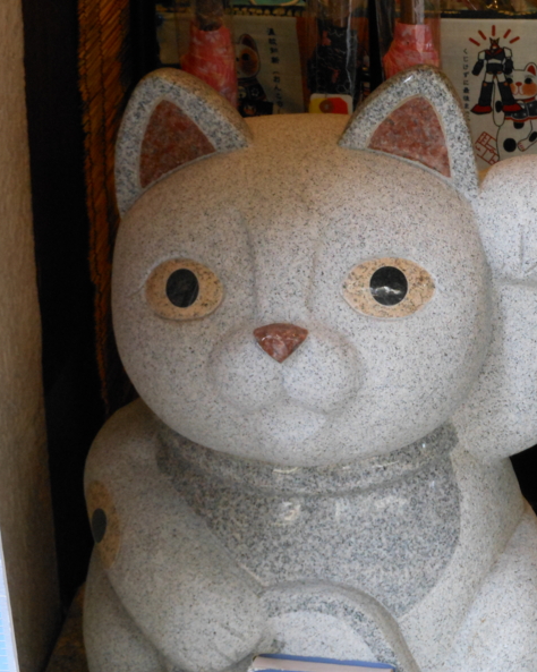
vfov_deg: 23.0
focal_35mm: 83
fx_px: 1650
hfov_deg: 18.5
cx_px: 321
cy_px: 335
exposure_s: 1/30
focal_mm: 11.2
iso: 320
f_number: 5
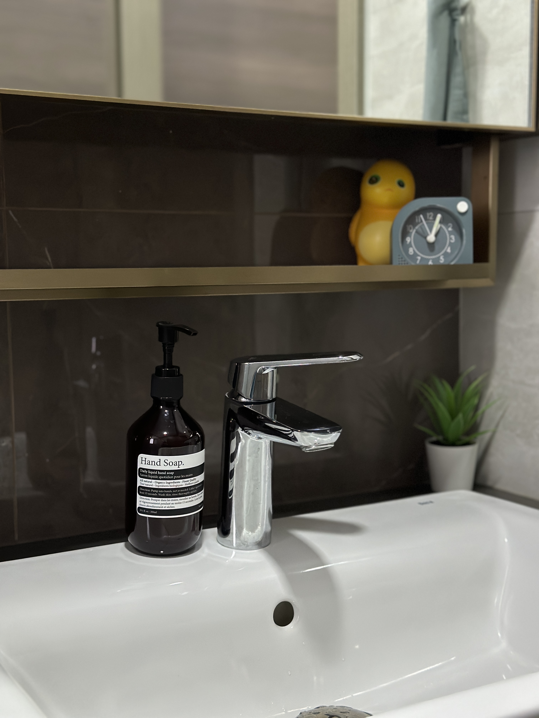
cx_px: 270
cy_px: 359
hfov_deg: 30.3
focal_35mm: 48
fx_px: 997
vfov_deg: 39.7
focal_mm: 6.86
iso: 400
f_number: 1.78
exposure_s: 1/50
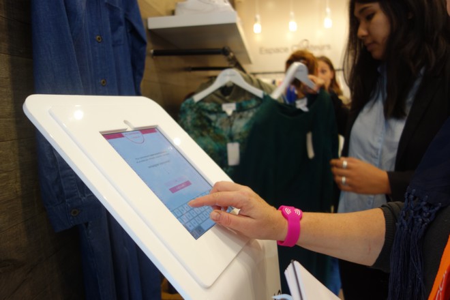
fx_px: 350
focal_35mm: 28
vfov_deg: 46.4
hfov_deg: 65.5
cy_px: 150
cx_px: 225
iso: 125
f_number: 1.8
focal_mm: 10.4
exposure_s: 1/50
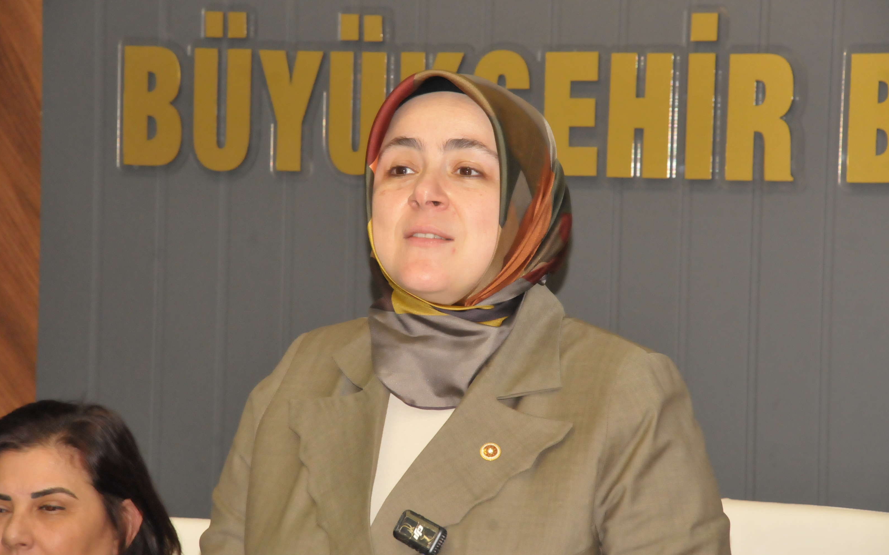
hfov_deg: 11.4
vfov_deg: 7.1
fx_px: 4458
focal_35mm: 184
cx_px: 444
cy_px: 282
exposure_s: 1/200
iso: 3200
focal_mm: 120
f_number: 9
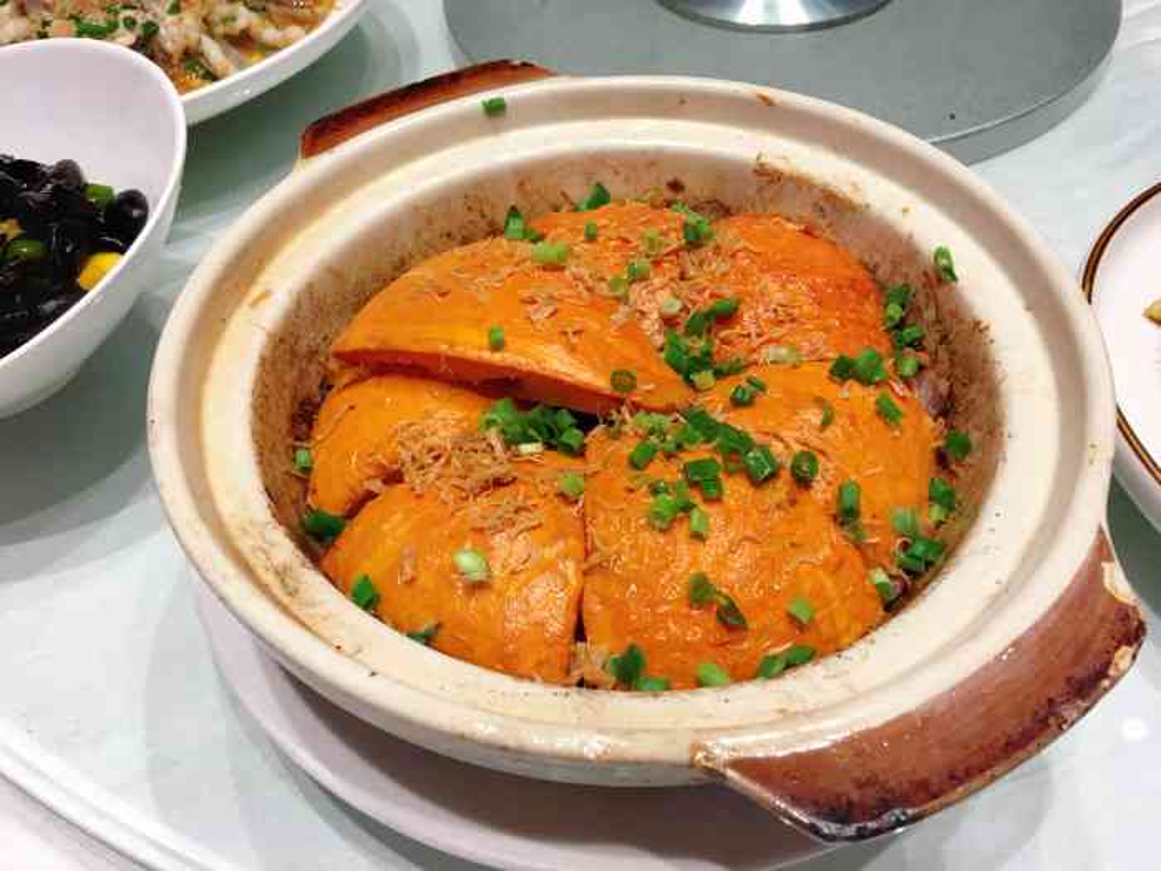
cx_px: 580
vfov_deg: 48.2
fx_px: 973
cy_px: 436
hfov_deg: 61.7
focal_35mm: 29
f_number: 2.2
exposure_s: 1/33
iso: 40
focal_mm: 4.15
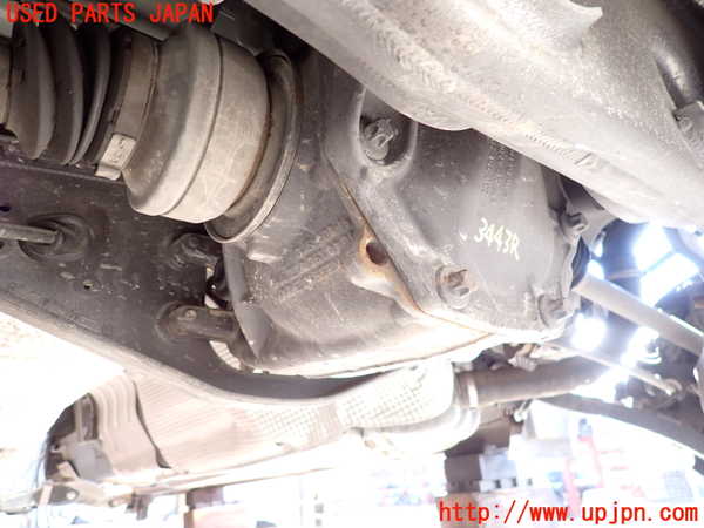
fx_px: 508
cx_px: 352
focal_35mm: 25
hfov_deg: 69.4
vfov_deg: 54.9
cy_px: 264
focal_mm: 4.5
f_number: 2
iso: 200
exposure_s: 1/60
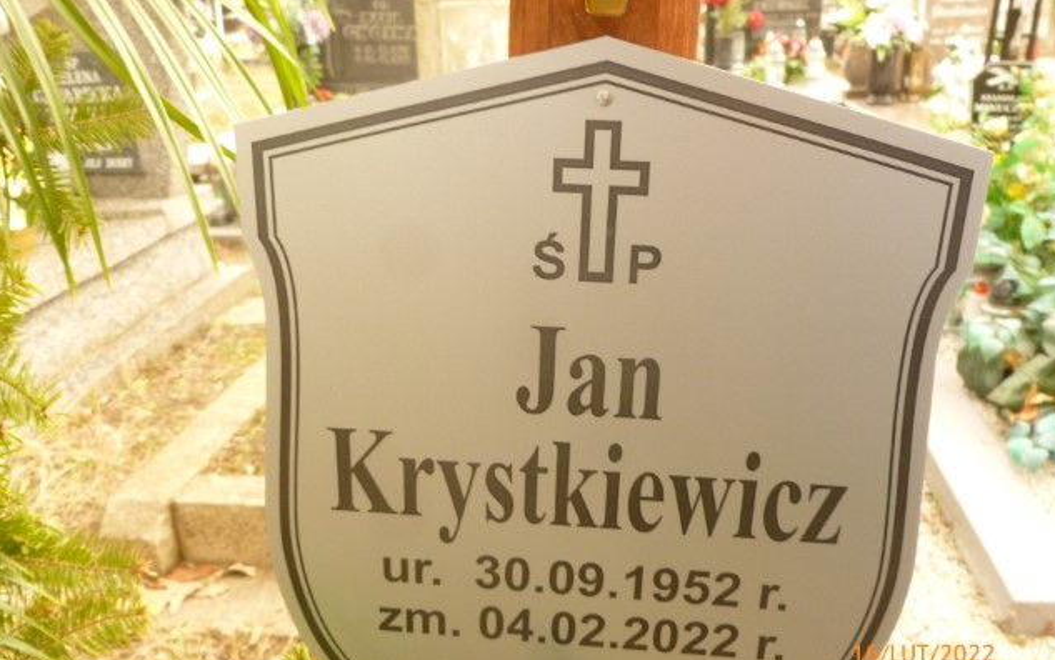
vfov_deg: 41.9
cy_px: 333
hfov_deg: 62.9
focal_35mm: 30
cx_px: 530
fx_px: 863
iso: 200
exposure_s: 1/80
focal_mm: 5
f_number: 3.3
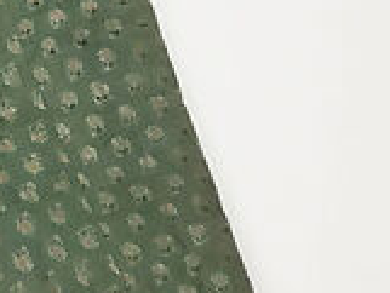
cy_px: -489
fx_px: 2604
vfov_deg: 6.1
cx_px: -589
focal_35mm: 231
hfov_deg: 7.9
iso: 25
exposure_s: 1/40
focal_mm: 3.3
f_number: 2.4
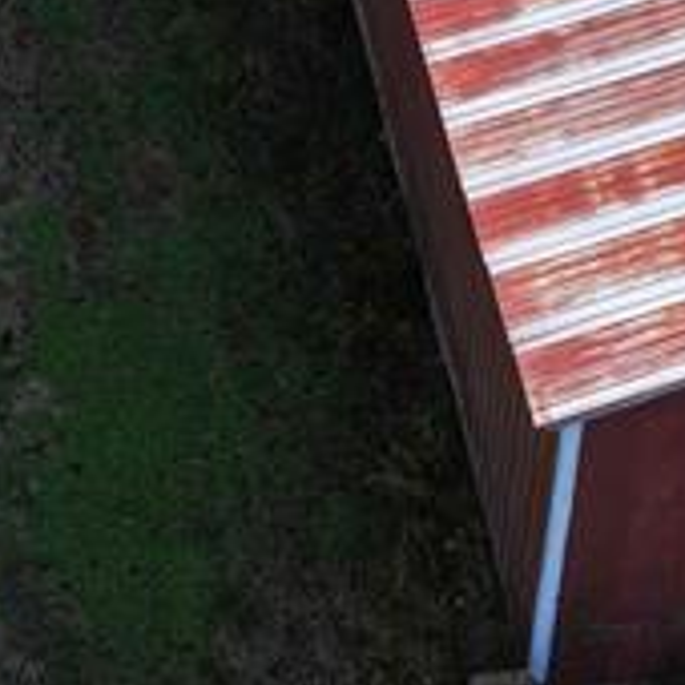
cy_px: -604
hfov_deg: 13.6
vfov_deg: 12.3
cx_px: 145
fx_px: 2866
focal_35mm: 128
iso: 100
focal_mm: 12.29
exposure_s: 1/800
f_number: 2.8
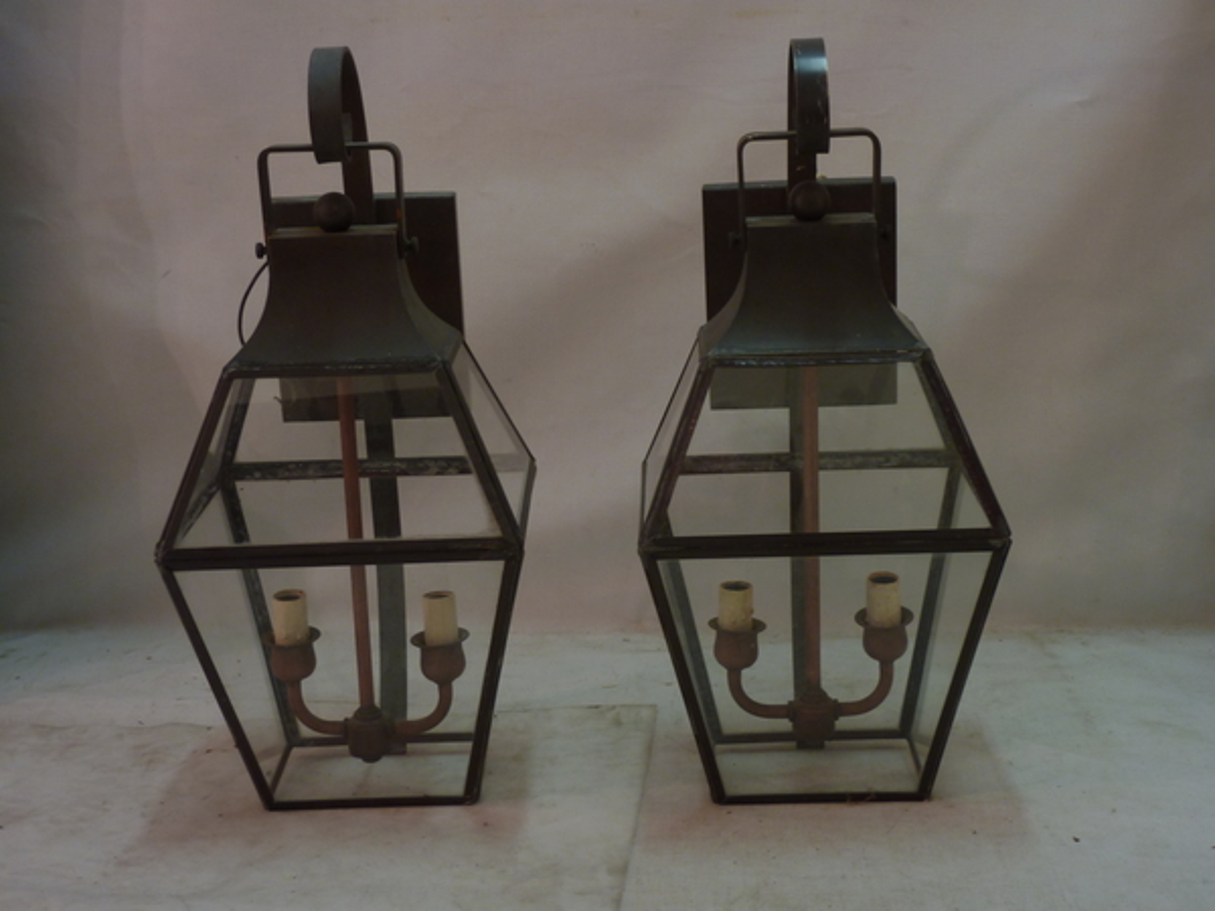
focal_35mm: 48
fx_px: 1685
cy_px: 456
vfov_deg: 30.3
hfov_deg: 39.7
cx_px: 608
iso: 80
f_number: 3.8
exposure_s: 1/8
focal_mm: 7.9
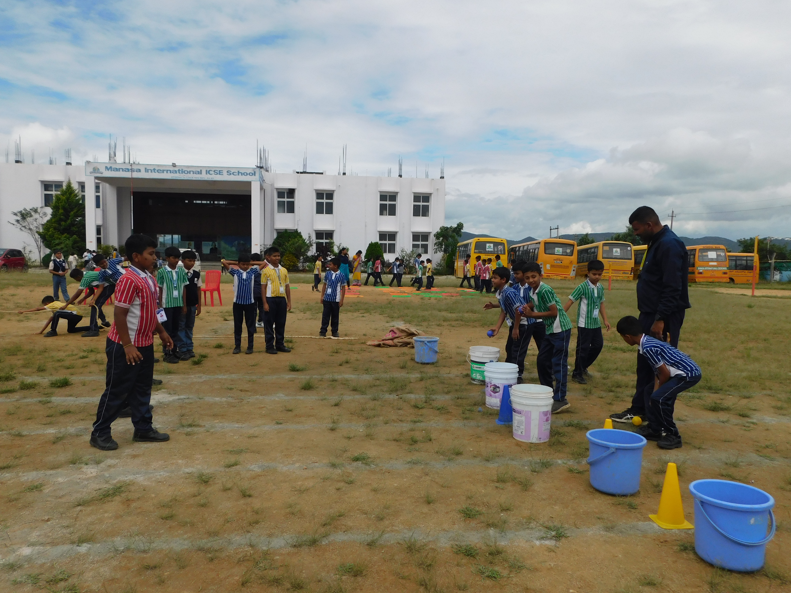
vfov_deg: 54.9
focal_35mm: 25
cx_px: 396
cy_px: 296
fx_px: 571
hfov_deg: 69.4
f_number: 6.2
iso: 125
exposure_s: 1/640
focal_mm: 4.5
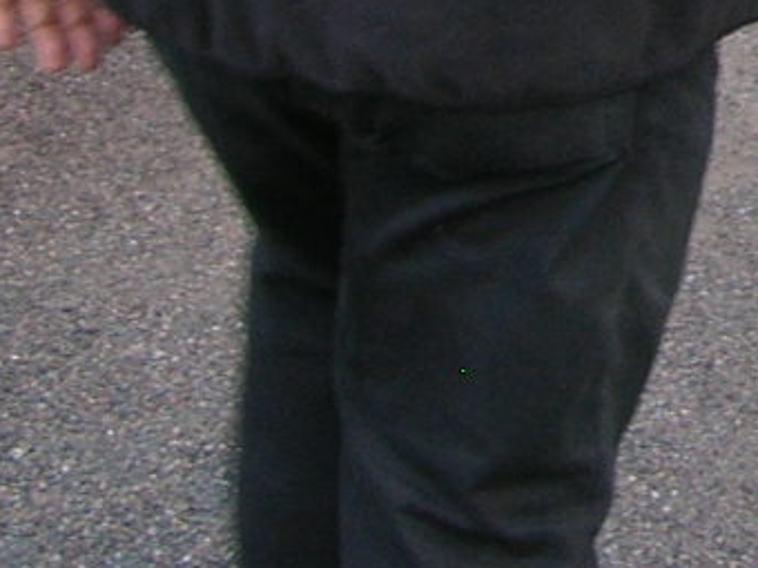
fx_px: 3810
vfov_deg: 8.2
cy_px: -541
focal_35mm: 174
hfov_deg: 10.5
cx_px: 1476
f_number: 2.9
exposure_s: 1/71
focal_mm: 6.2
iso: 50
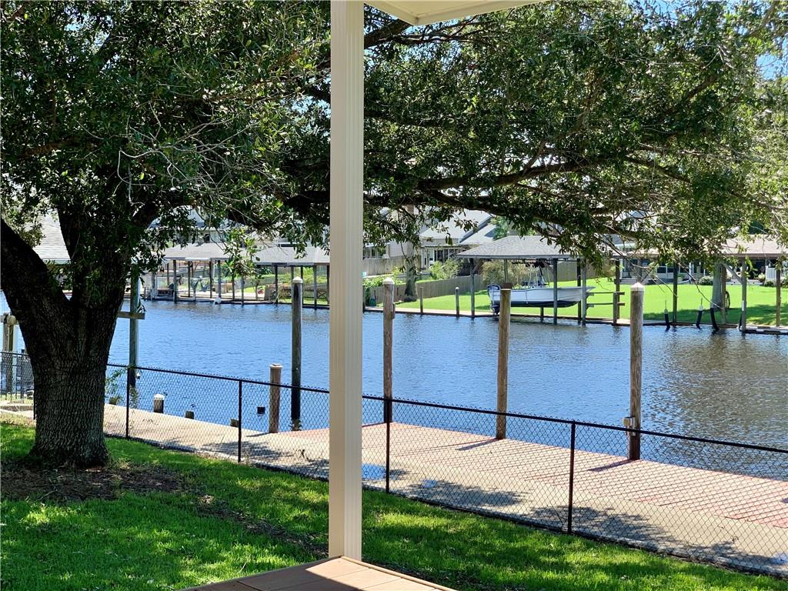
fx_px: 1184
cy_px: 296
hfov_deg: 36.8
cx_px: 394
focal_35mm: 52
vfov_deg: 28.0
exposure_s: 1/369
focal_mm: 6
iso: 16
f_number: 2.4
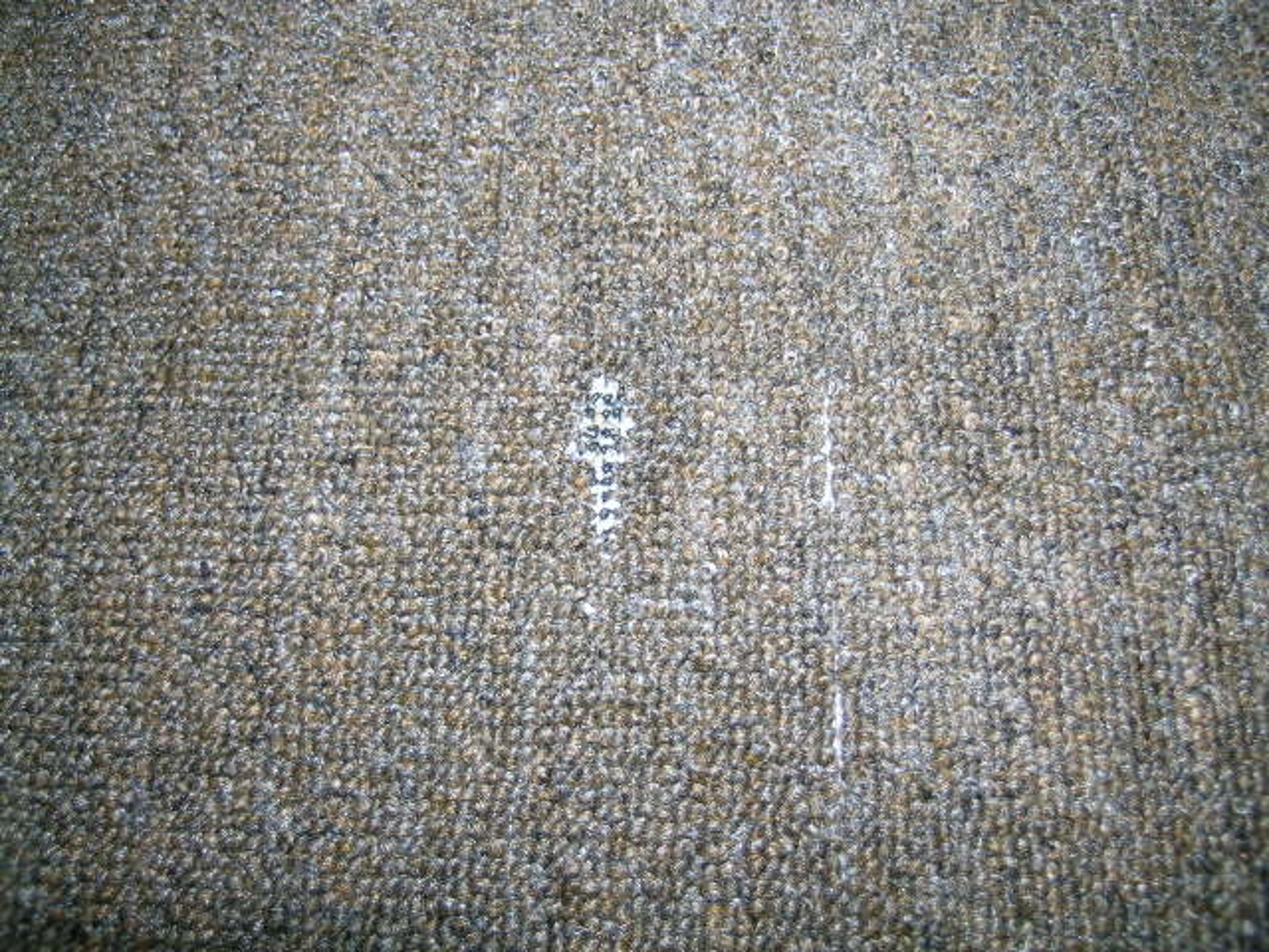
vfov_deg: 49.7
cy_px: 476
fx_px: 1026
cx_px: 634
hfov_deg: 63.4
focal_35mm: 28
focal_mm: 5.8
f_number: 2.8
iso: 50
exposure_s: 1/60.1
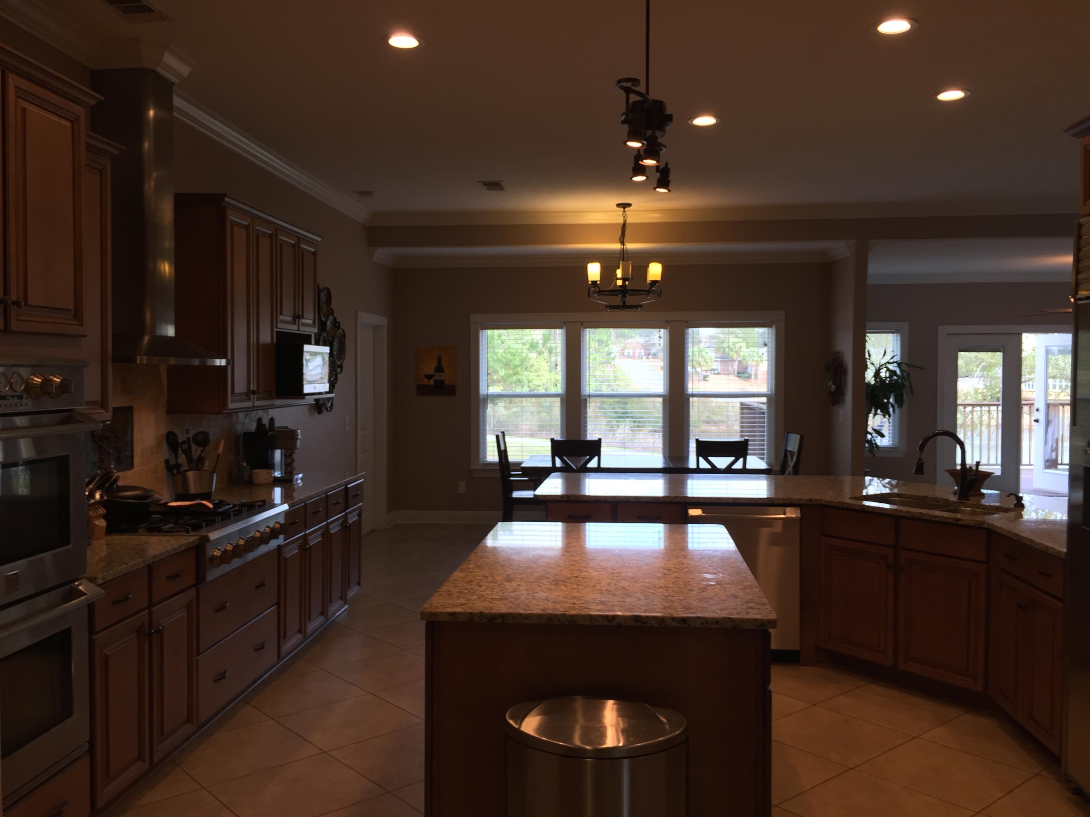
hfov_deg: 61.7
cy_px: 408
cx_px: 545
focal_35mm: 29
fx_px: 913
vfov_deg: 48.2
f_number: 2.2
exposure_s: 1/40
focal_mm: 4.15
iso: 32
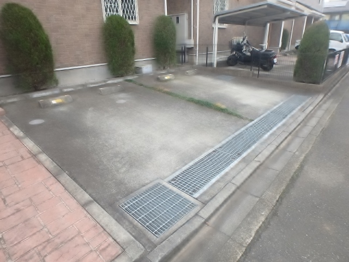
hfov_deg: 79.0
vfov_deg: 63.4
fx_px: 212
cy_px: 131
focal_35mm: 21
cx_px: 174
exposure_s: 1/30
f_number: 3.5
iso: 250
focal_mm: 3.7
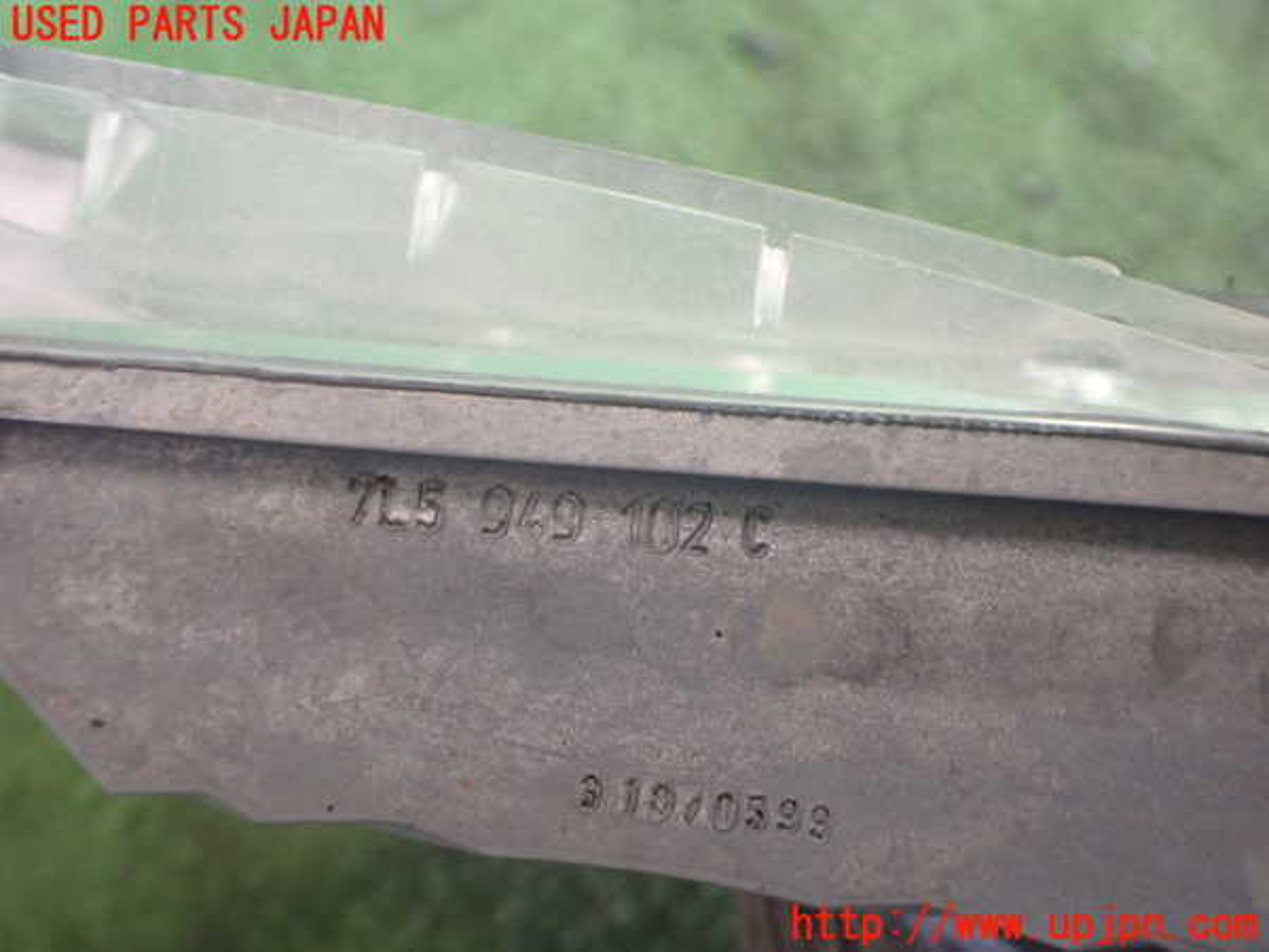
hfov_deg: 60.0
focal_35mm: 30
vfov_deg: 46.8
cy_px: 476
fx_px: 1100
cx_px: 634
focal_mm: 5.4
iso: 800
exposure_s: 1/125
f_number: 2.3
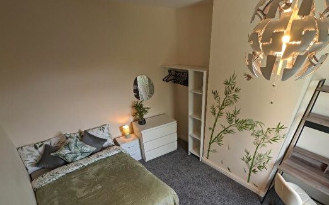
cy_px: 144
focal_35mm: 17
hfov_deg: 93.8
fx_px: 152
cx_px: 186
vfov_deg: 65.3
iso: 33
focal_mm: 2.23
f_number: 1.95
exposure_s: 1/25.2
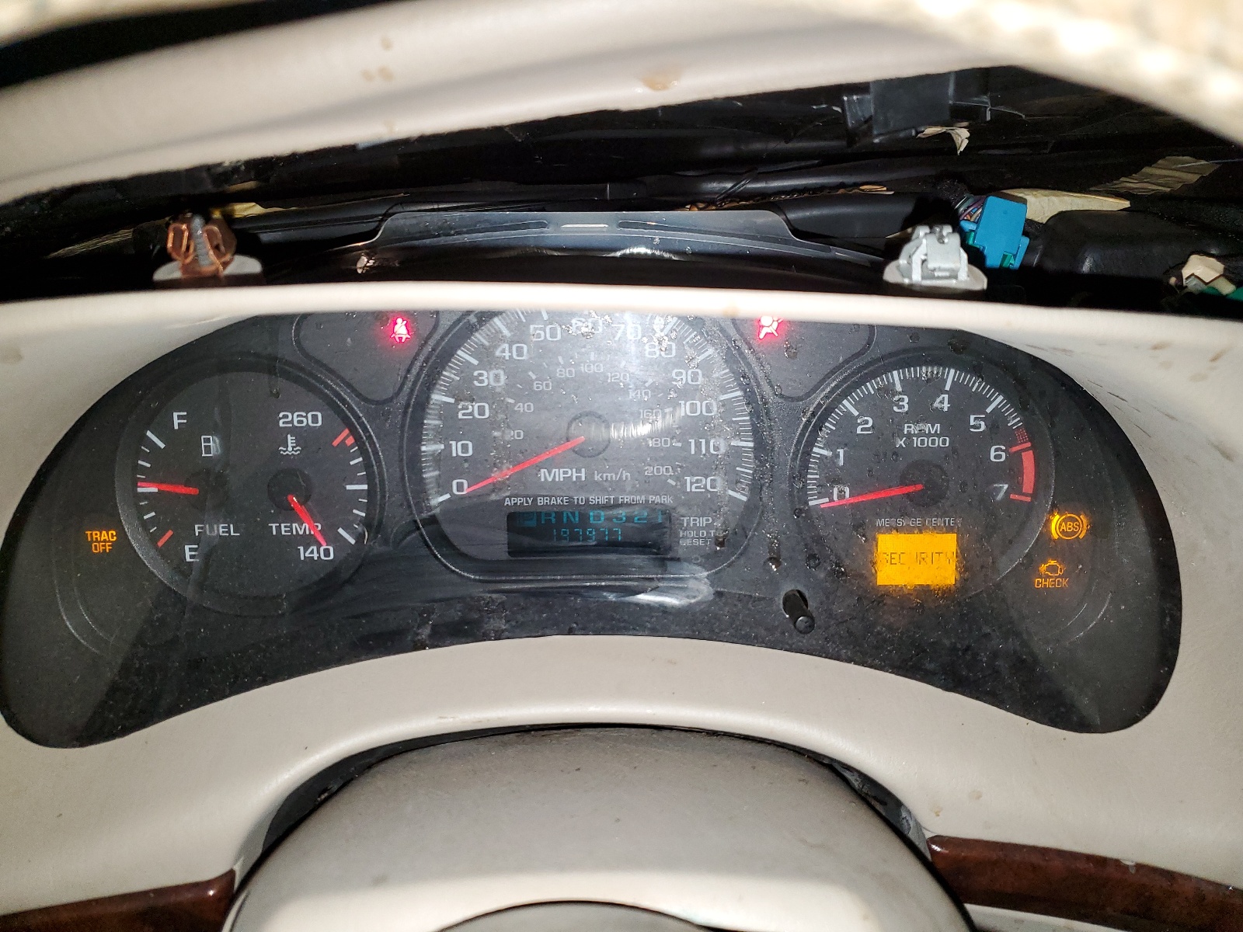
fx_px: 934
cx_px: 622
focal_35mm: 26
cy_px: 466
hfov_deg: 67.3
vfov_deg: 53.1
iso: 169
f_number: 1.5
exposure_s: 1/60.2
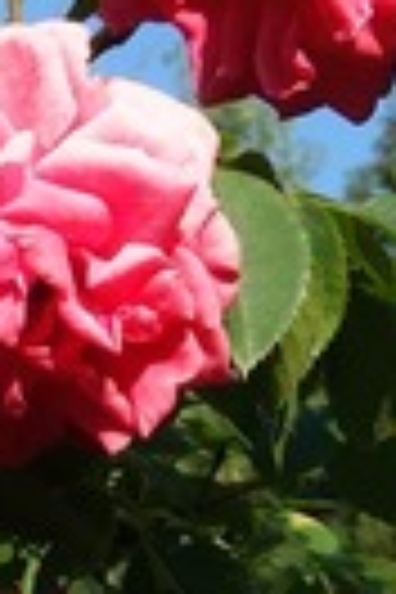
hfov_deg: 7.7
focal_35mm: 170
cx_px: -380
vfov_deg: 11.8
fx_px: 2805
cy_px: 770
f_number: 5.6
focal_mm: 10.4
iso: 125
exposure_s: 1/320
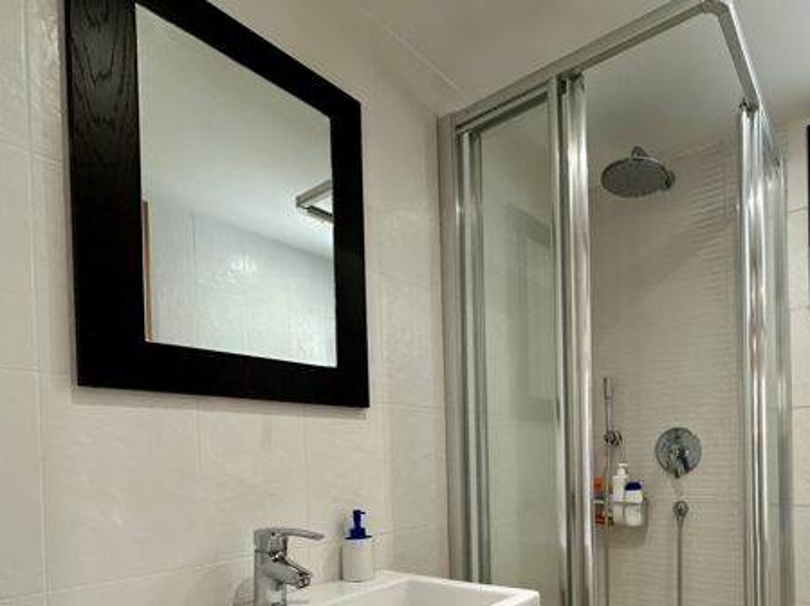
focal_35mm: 22
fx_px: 514
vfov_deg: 57.6
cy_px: 462
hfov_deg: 73.4
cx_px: 558
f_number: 2.2
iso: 250
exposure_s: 1/100
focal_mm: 2.22
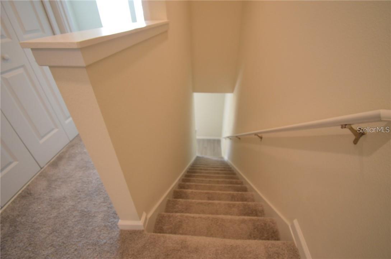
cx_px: 196
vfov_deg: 77.1
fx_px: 163
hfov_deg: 100.5
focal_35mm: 15
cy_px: 130
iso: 800
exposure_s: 1/30
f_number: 4.5
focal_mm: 10
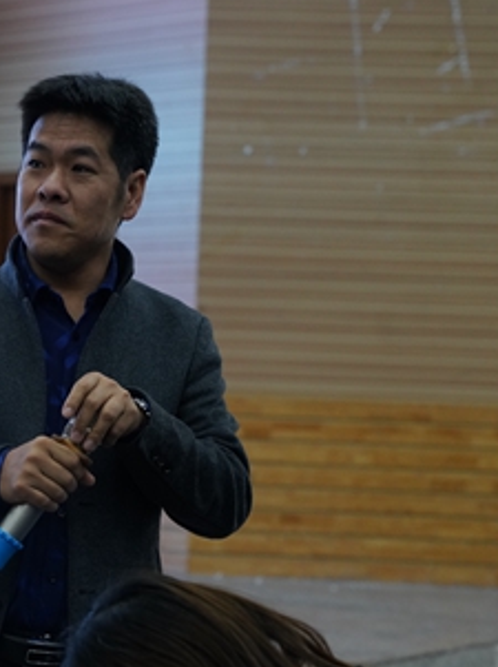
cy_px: 339
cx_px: 27
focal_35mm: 112
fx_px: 2153
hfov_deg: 13.1
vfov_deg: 17.6
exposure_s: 1/200
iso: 2500
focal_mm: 70
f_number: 4.5
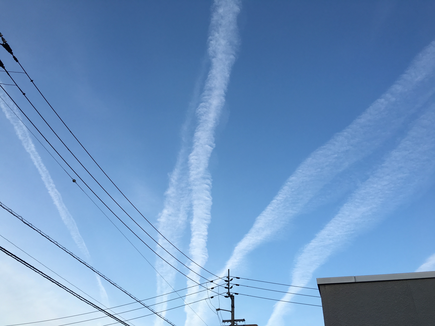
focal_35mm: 29
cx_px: 218
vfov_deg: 48.2
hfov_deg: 61.7
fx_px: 364
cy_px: 163
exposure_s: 1/541
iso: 25
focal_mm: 4.15
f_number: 2.2
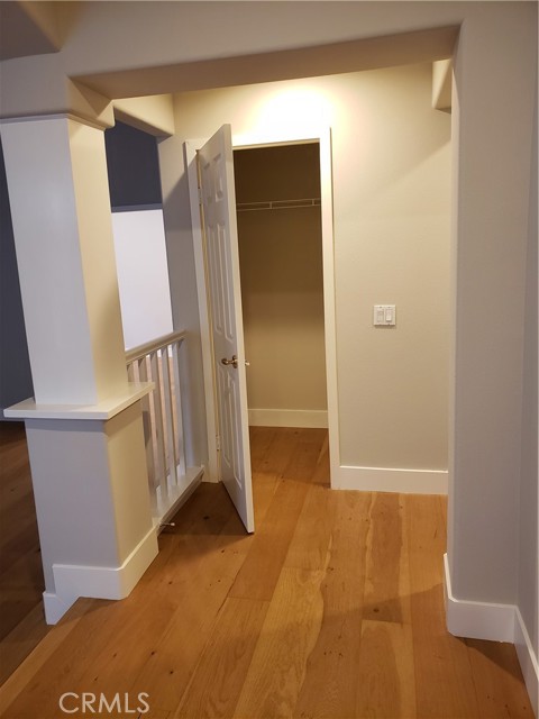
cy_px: 360
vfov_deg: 67.3
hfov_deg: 53.1
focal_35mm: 26
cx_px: 270
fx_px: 540
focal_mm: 4.3
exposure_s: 1/24
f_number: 2.4
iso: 250
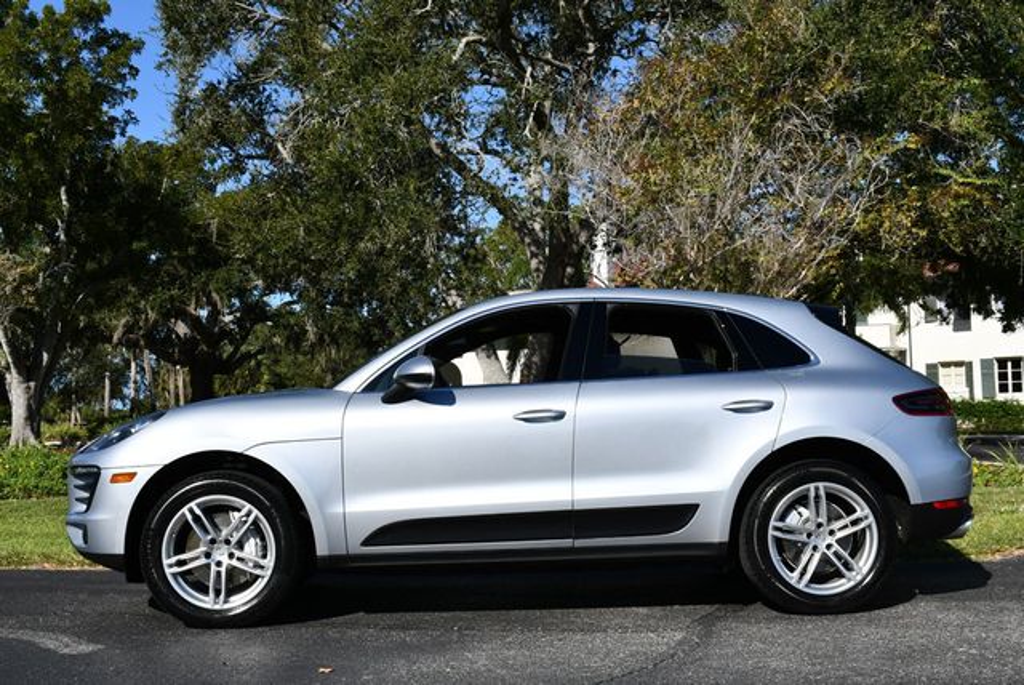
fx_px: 1253
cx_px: 512
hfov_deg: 44.5
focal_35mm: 44
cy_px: 342
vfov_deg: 30.6
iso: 100
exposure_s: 1/400
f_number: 9
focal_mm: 22
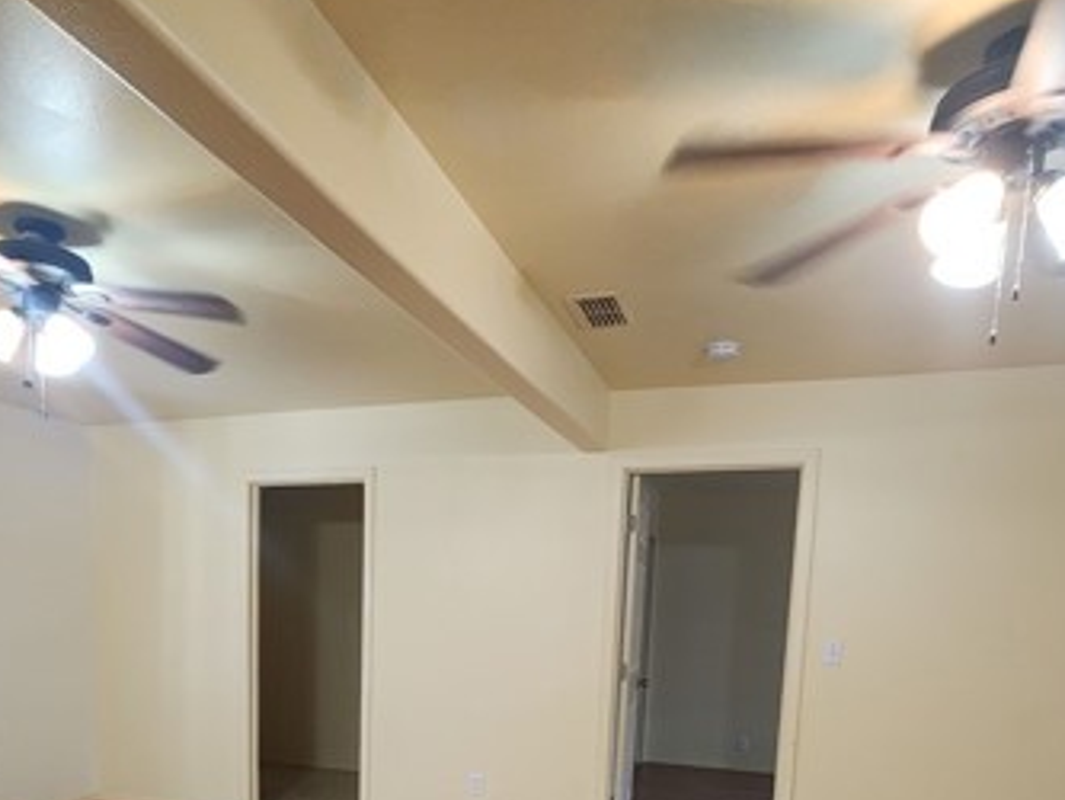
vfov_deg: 49.0
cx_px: 438
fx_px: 769
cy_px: 720
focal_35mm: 25
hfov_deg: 68.8
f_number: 2.2
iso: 320
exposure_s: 1/60
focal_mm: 2.2
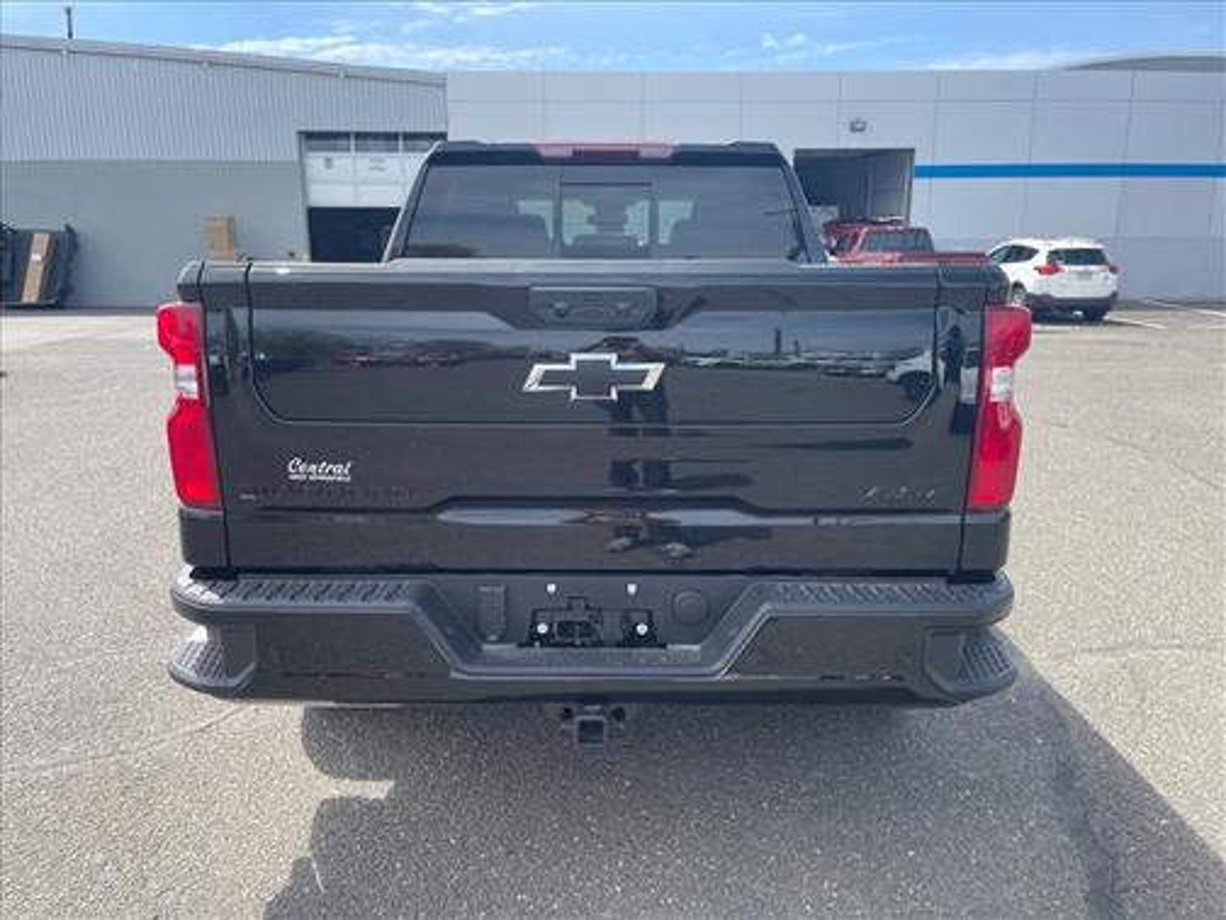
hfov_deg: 67.3
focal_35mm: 26
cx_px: 613
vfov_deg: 53.1
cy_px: 460
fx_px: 921
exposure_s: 1/1147
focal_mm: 4.2
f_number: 1.6
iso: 32
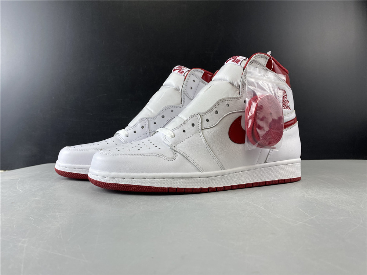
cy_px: 138
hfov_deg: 67.3
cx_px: 184
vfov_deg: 53.1
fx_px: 276
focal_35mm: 26
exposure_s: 1/100
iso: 50
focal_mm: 4.25
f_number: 1.8
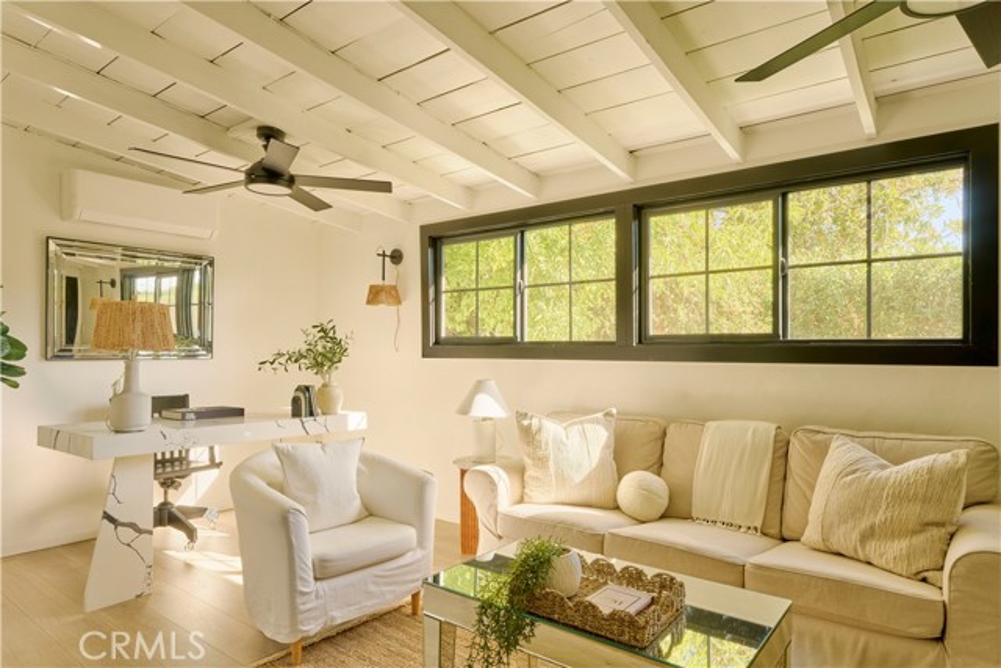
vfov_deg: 62.0
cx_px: 500
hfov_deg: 84.0
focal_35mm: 20
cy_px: 334
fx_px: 556
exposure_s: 1/60
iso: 100
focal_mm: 20
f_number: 11
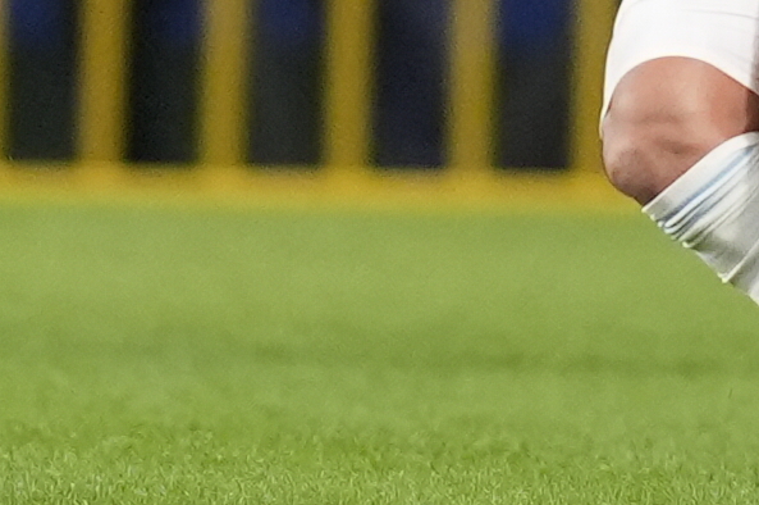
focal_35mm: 1863
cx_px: 622
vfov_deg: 0.7
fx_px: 39234
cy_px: -167
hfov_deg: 1.1
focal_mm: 400
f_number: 2.8
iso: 2500
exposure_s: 1/2000
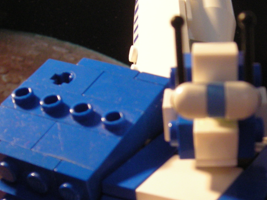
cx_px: 203
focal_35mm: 80
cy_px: 180
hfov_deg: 24.1
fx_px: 617
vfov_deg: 18.1
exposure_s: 1/4.6
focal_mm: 6.3
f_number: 3.2
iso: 200
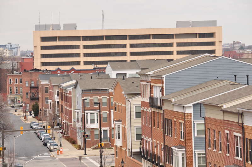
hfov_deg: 14.0
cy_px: 84
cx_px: 126
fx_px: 1028
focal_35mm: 147
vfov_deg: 9.3
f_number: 6.3
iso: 200
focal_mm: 98
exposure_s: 1/640
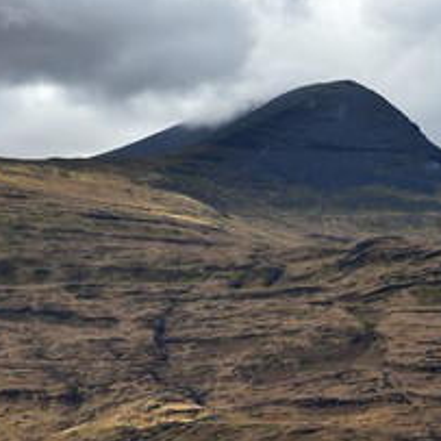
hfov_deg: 9.8
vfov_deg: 9.8
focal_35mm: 179
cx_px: 187
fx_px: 2580
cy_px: 293
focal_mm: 102
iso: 200
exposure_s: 1/250
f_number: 11
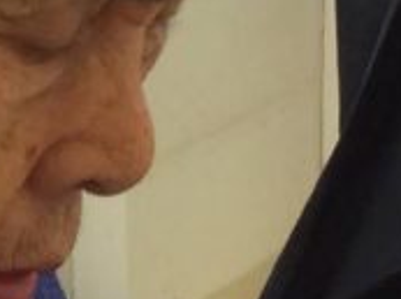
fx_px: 2566
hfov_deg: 8.9
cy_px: 178
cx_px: 137
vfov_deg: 6.7
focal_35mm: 222
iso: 80
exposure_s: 1/24
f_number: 2.4
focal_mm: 3.3
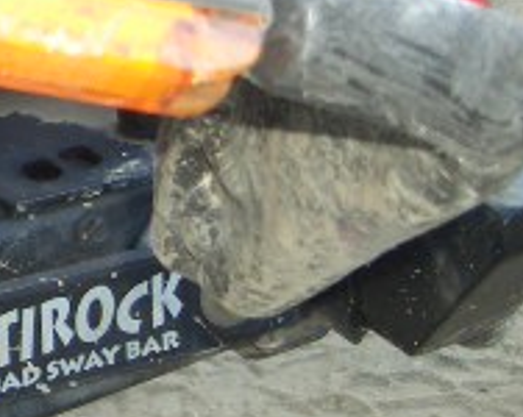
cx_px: -31
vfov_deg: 9.4
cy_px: 53
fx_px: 2520
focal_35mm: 163
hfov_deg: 11.7
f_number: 3.1
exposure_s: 1/160
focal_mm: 8.2
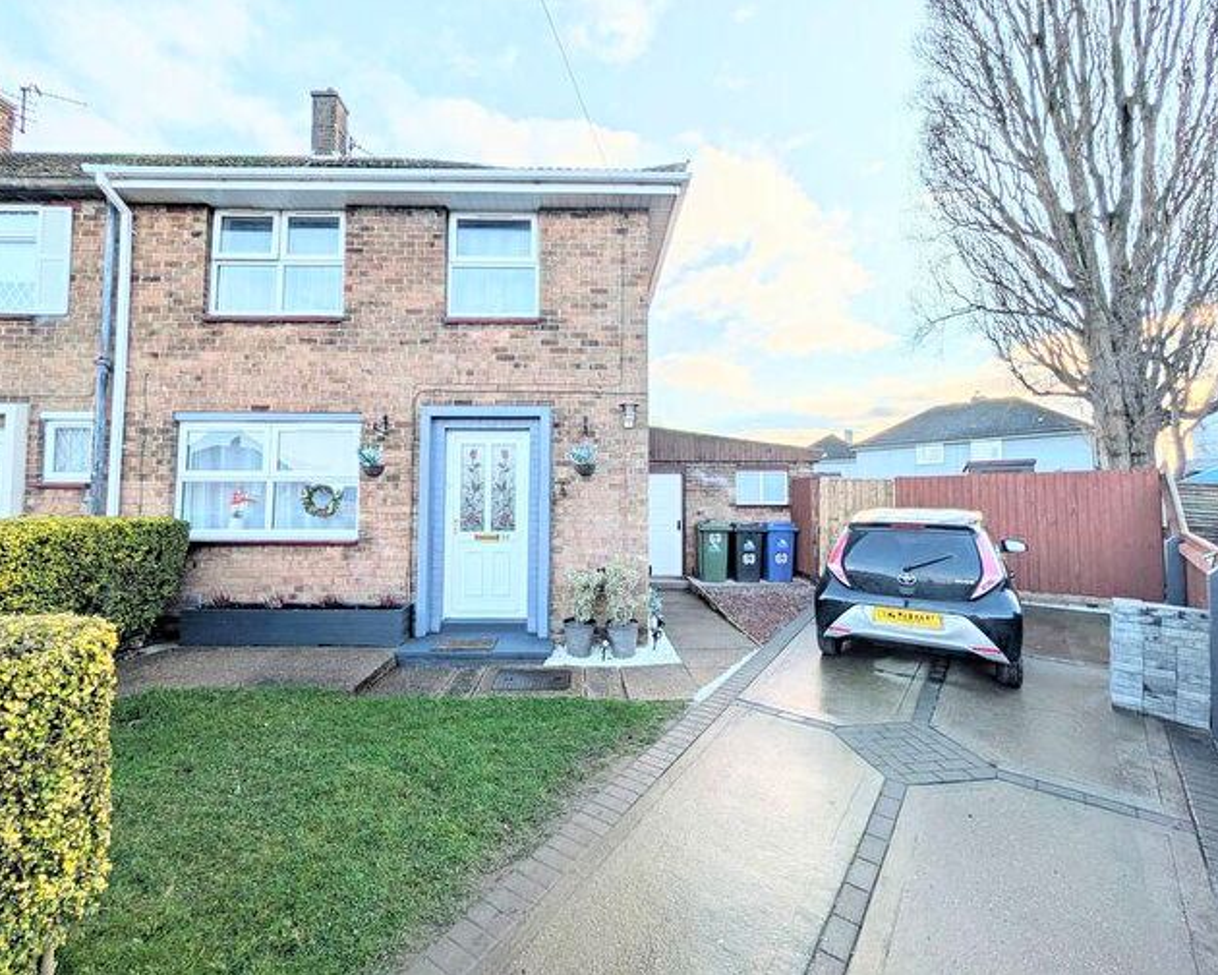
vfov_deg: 92.2
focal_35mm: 13
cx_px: 599
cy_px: 471
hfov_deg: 104.8
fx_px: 469
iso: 43
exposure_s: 1/2660
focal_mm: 2.02
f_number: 1.7
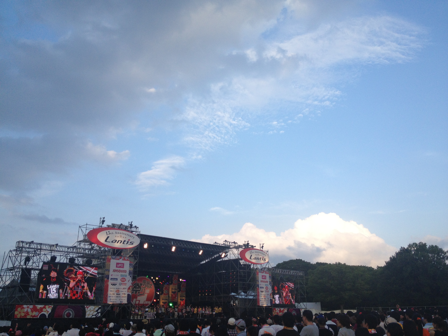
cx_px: 224
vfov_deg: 40.7
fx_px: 453
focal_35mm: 35
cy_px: 168
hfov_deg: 52.6
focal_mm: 4.28
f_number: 2.4
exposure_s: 1/767
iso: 50
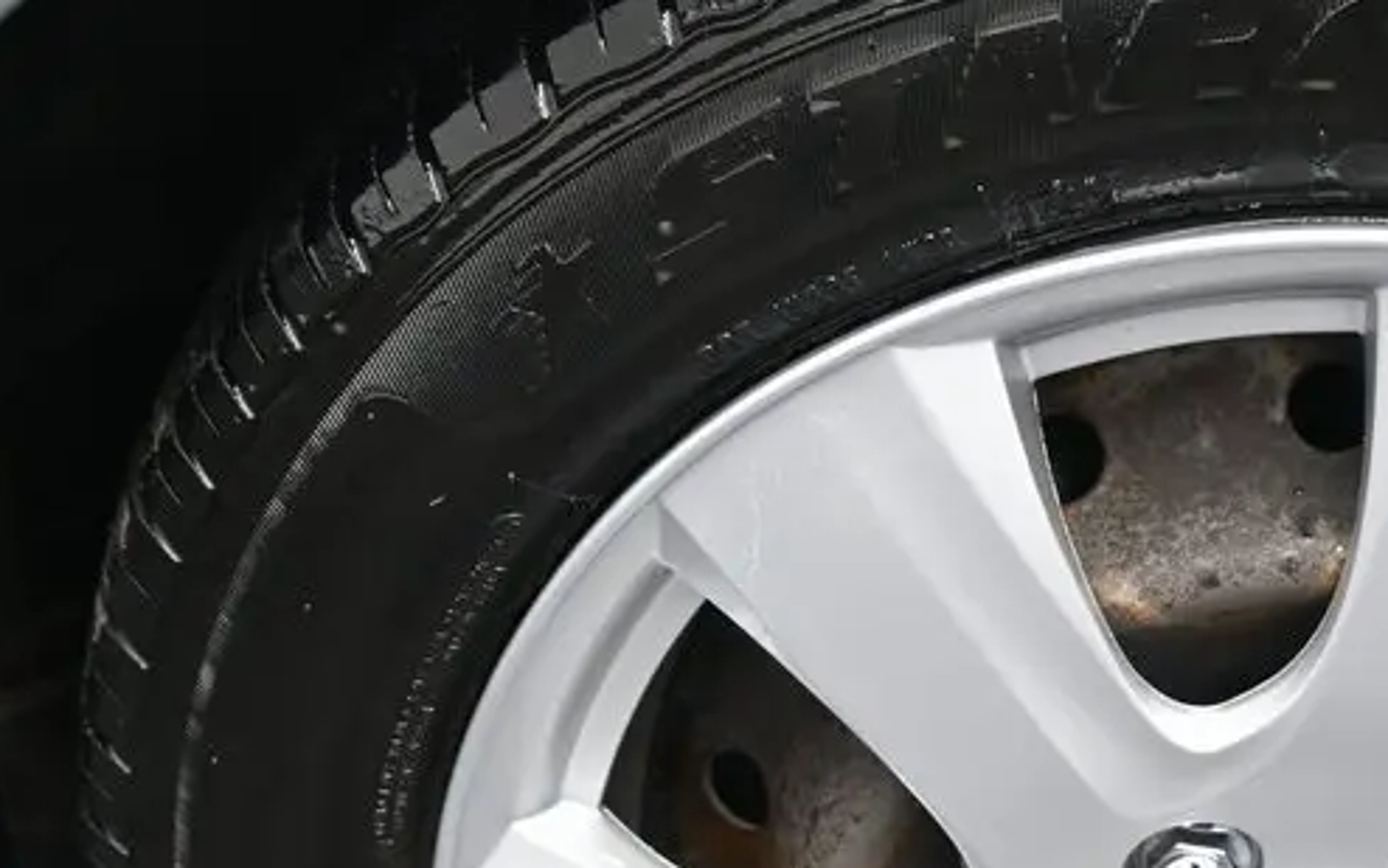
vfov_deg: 16.6
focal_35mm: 78
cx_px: 1419
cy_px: 780
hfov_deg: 25.2
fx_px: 2935
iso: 1250
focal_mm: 24.5
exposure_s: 1/125
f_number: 4.2
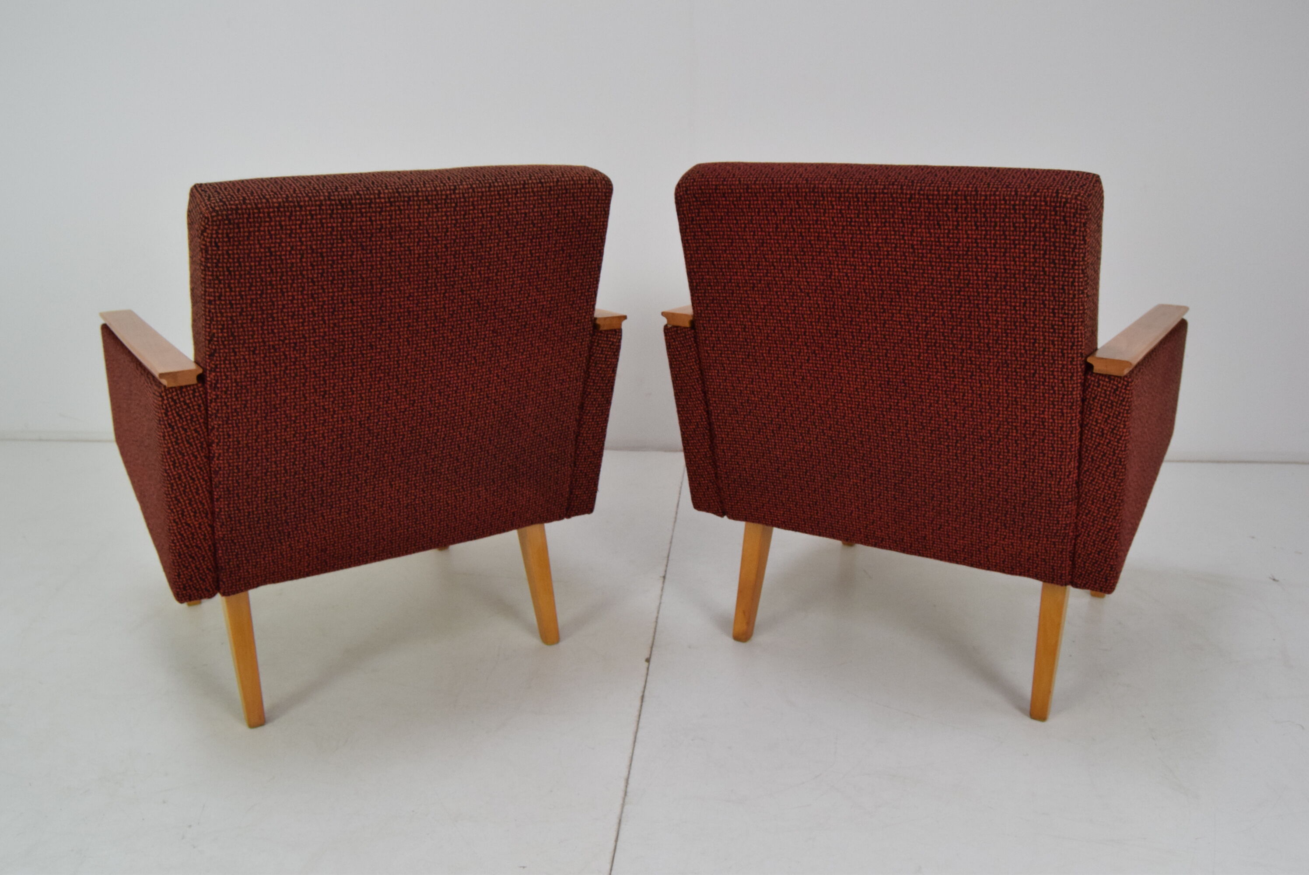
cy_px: 438
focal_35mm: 30
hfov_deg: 61.9
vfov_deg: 43.7
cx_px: 654
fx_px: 1092
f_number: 7.1
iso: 1600
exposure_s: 1/200
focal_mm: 20
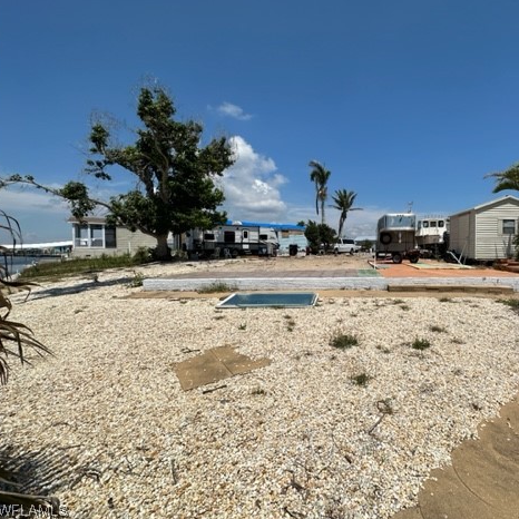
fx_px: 288
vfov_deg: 84.0
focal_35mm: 17
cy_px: 255
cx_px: 341
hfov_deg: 81.5
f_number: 2.2
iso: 50
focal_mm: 2.22
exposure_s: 1/5051
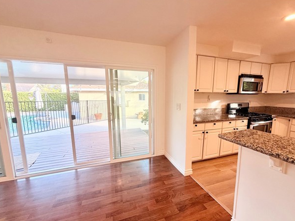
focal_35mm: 15
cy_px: 115
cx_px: 153
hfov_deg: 98.1
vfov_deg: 81.7
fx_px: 128
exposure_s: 1/120
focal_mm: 2.22
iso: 80
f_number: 2.2
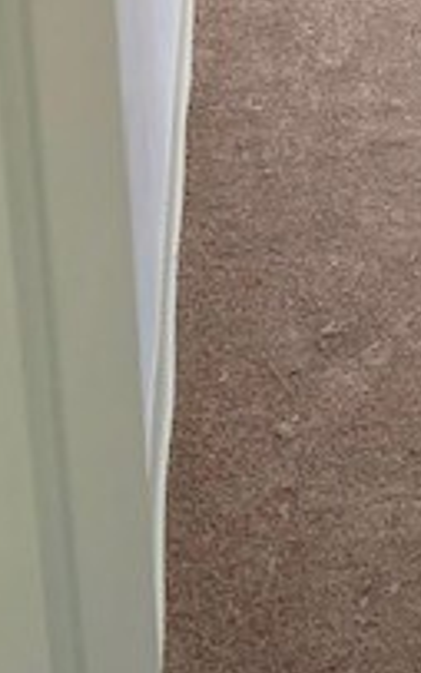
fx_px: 1596
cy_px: -381
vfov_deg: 20.0
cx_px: 663
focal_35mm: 87
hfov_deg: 13.9
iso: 250
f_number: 1.8
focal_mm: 4.25
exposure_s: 1/60
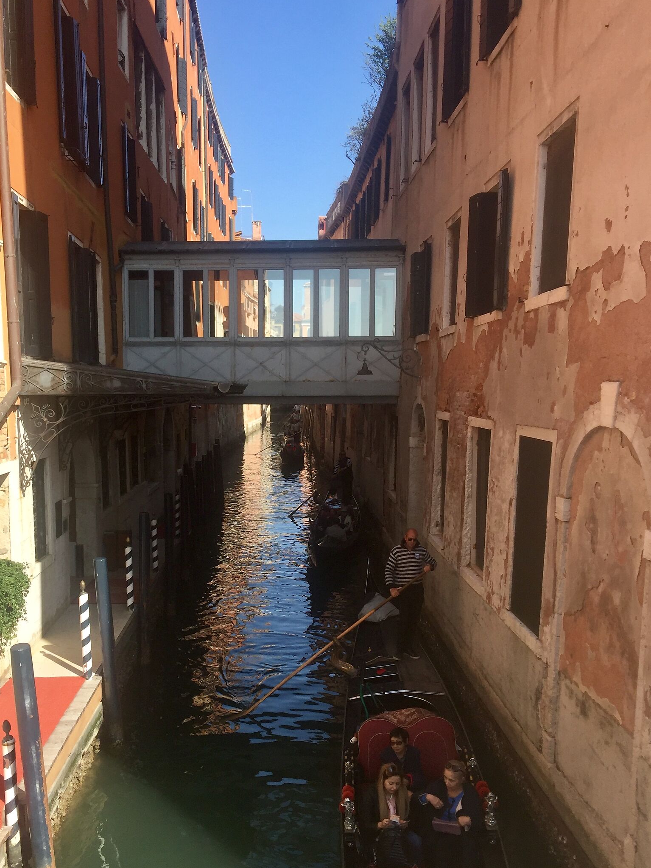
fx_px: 853
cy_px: 485
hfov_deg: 41.7
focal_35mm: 34
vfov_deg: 53.8
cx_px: 280
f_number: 2.2
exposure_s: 1/1068
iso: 32
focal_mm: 4.15
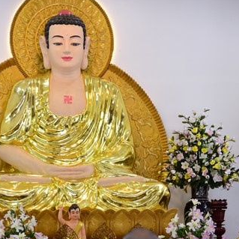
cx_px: 116
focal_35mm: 149
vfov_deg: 11.6
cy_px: 217
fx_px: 1164
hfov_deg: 11.7
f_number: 5
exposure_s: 1/60
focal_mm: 86
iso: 1600
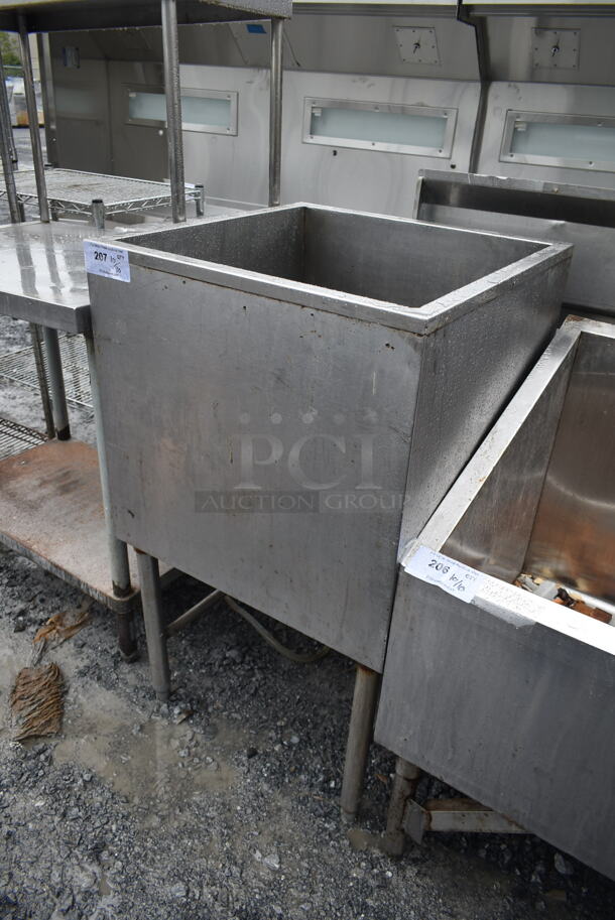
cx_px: 308
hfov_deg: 48.0
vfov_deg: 67.3
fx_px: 691
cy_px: 460
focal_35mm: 27
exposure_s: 1/80
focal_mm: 18
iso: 100
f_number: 4.5
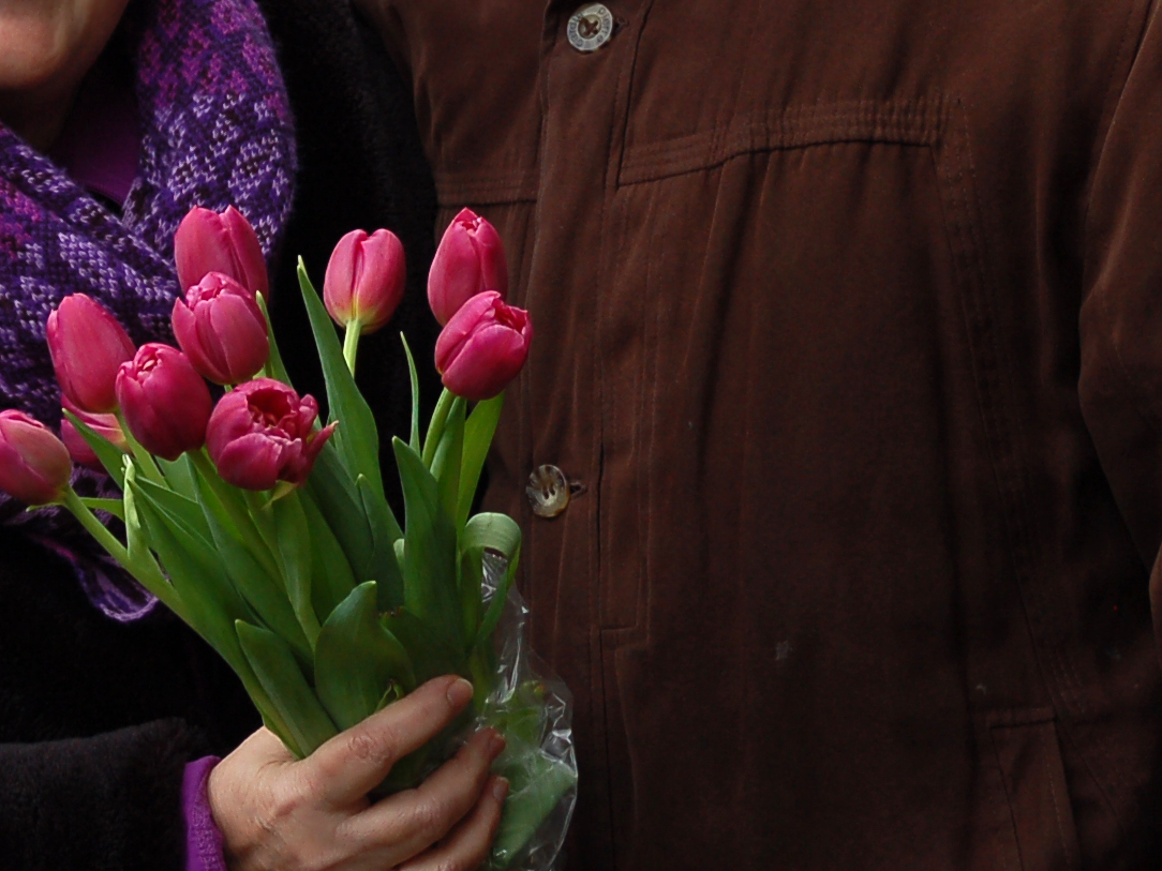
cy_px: -32
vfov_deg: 7.1
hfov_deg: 9.5
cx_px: 525
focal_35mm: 208
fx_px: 6982
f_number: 5
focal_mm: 52
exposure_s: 1/160
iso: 200
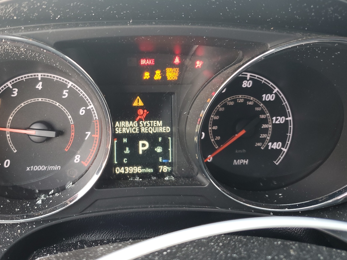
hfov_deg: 56.4
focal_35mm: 32
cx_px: 138
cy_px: 111
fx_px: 321
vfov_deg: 44.0
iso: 60
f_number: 1.5
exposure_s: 1/60.2
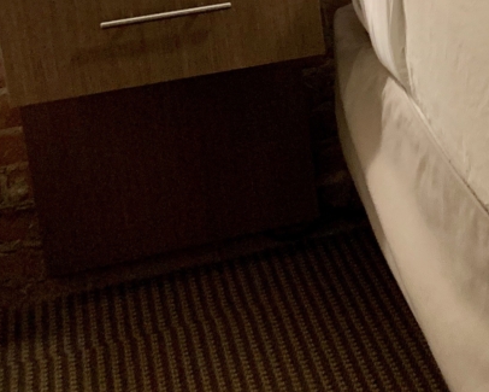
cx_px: 847
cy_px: -60
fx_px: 1390
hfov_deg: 16.9
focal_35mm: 96
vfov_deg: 15.5
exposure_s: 1/40
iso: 320
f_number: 1.8
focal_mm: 4.25
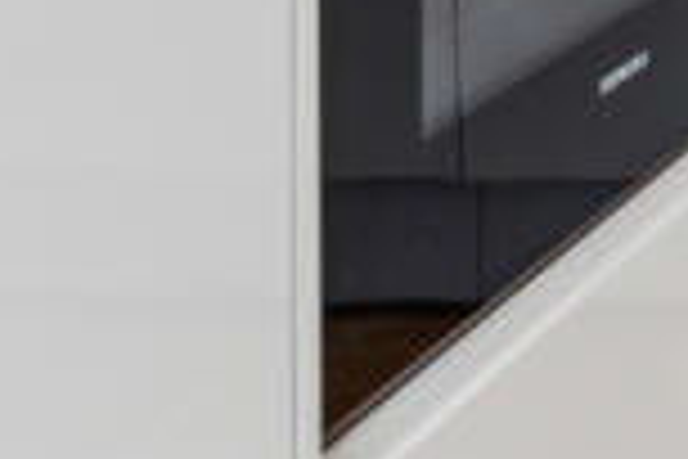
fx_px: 2045
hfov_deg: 14.1
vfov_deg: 10.7
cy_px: -686
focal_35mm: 107
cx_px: 1592
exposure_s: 1/5
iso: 500
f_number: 11
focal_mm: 16
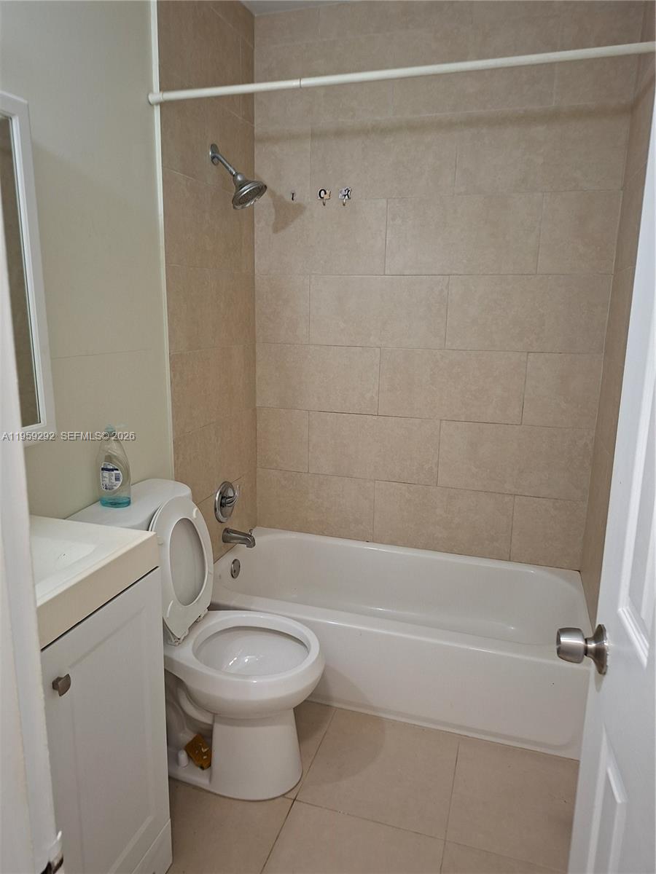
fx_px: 581
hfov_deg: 58.9
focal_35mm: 23
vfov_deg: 73.9
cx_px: 328
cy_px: 437
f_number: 1.8
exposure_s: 1/40
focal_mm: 5.54
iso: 250
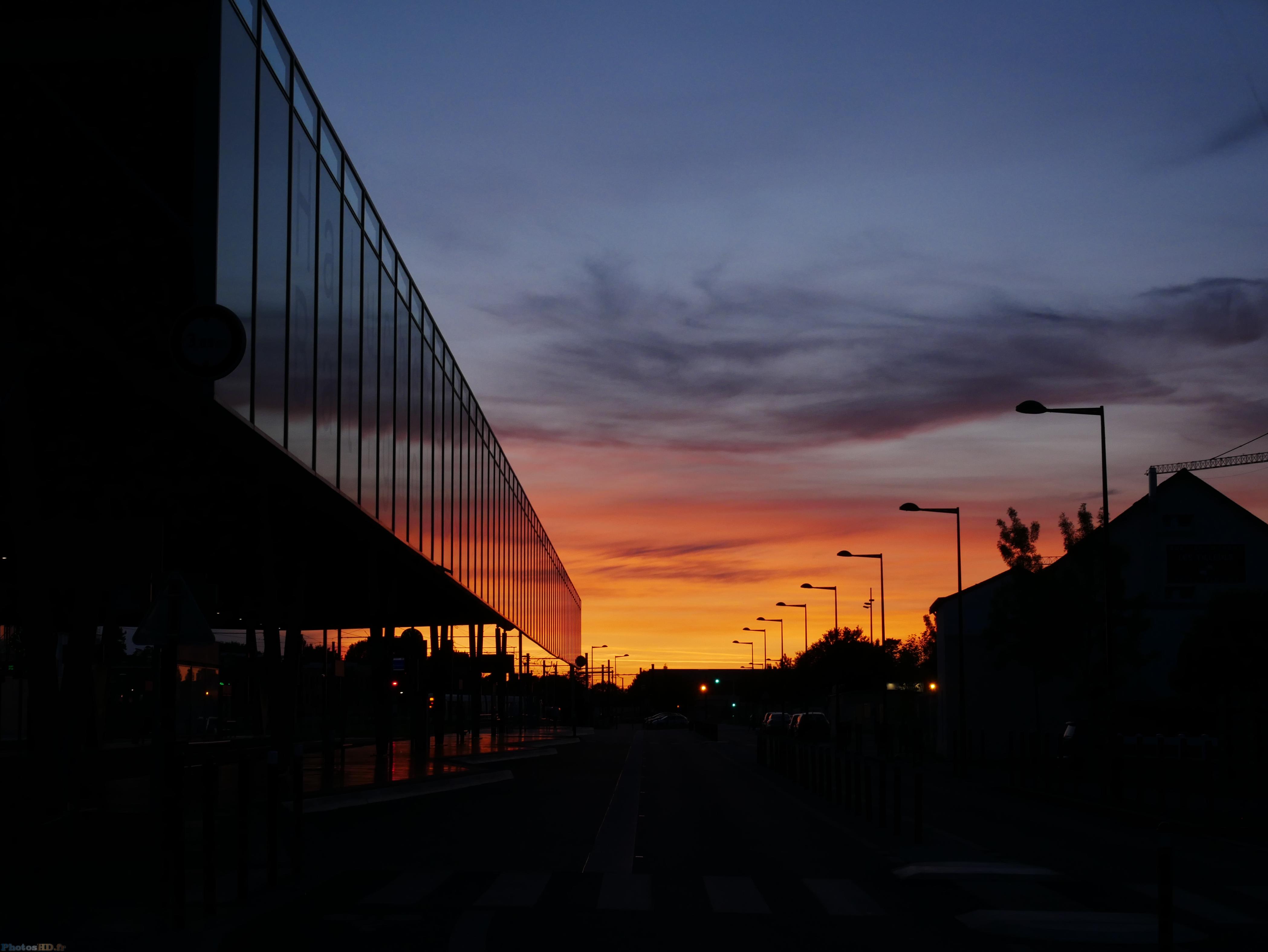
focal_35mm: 64
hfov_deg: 30.3
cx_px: 634
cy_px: 476
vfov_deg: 22.9
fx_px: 2345
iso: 400
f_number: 9
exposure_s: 1/50
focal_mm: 32
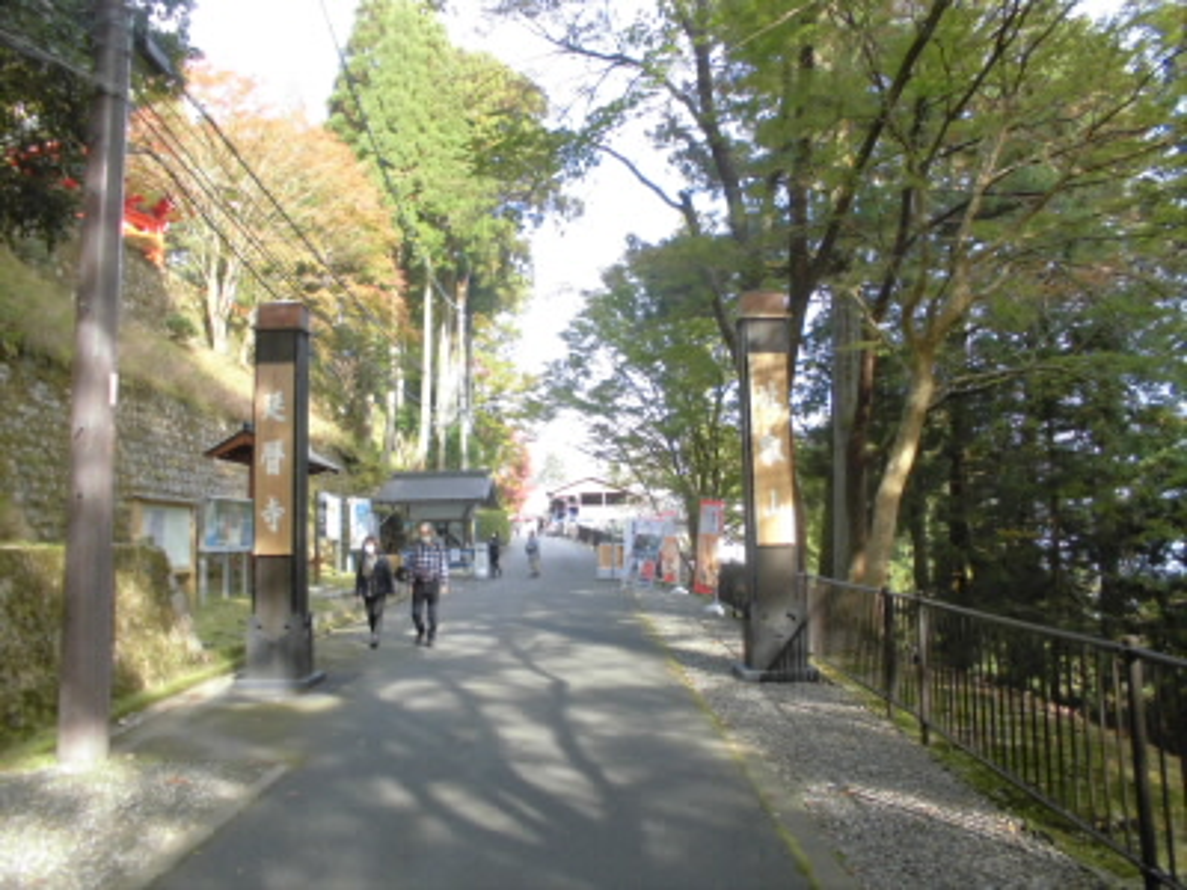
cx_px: 594
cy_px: 445
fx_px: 892
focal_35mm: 26
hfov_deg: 67.3
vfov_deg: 53.1
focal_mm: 4.6
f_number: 3.5
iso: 100
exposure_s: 1/60
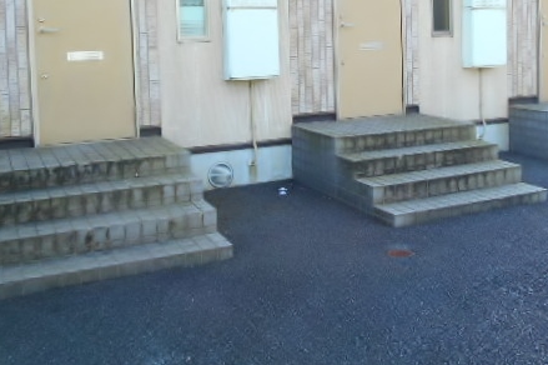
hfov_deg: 44.2
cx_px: 335
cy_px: 78
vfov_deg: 29.8
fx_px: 669
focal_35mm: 44
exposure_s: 1/100
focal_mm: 5.2
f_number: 4
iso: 80
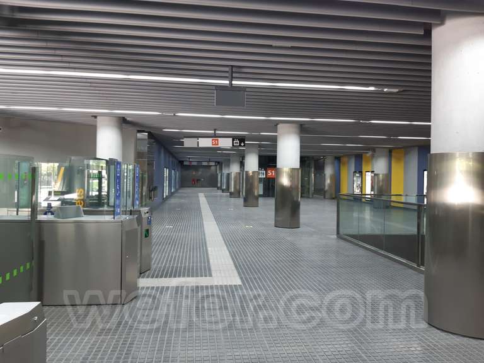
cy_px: 182
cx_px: 242
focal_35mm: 26
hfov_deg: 67.3
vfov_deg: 53.1
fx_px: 364
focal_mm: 3.92
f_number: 1.7
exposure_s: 1/50
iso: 125
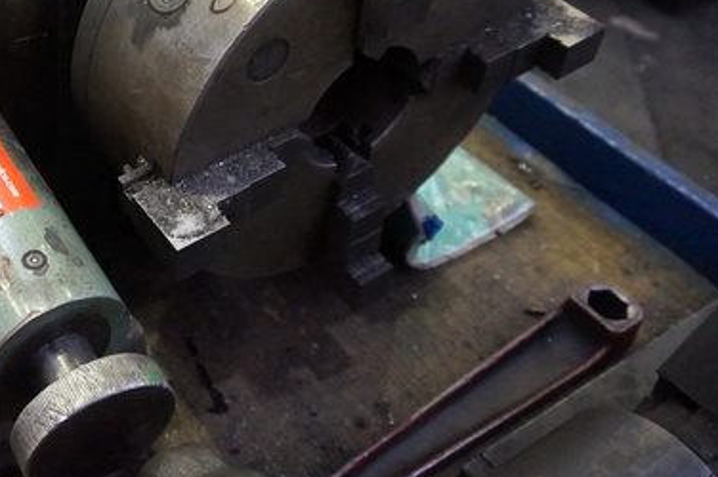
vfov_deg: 28.3
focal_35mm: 46
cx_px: 43
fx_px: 917
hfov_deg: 39.1
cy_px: 67
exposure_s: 1/40
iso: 3200
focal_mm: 16
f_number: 3.5
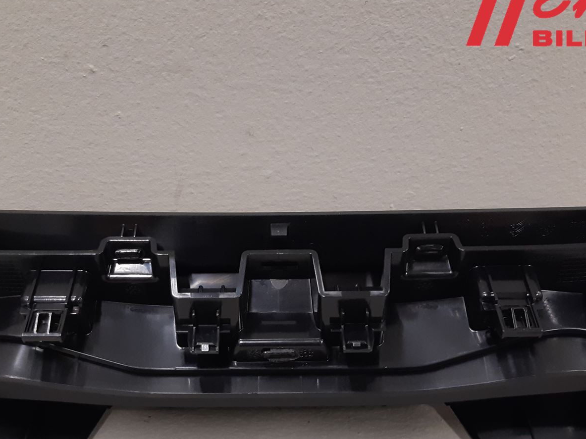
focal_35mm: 45
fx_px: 762
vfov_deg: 31.5
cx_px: 263
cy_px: 342
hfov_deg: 42.0
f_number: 1.7
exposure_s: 1/50
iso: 200
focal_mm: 3.93
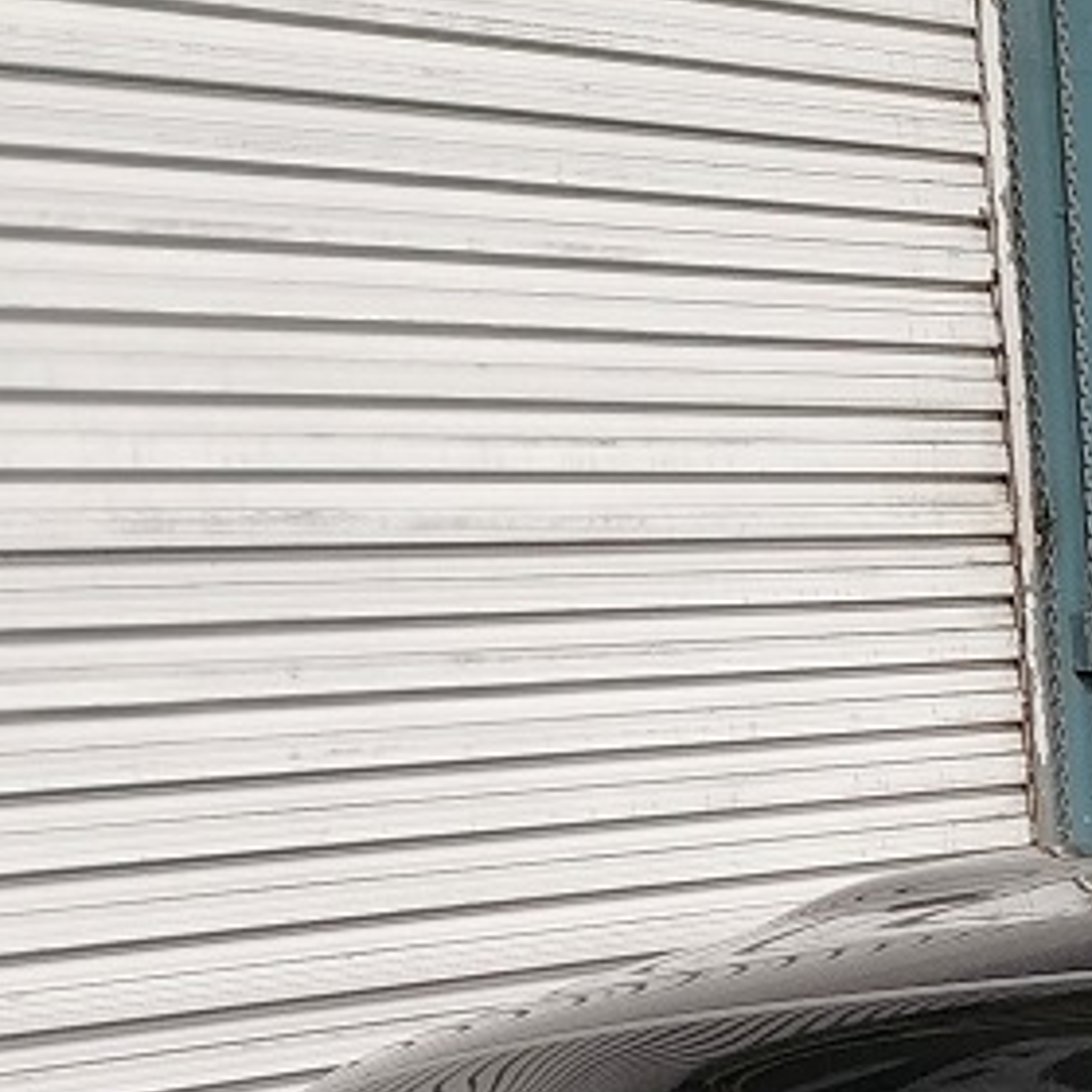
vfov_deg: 18.6
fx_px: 3319
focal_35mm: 93
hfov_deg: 14.2
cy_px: 792
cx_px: 2457
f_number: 1.8
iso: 800
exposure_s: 1/120
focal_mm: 5.4
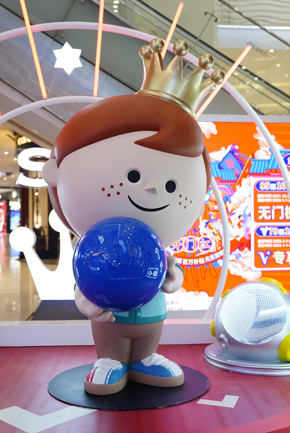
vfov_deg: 44.5
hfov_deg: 30.6
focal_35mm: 44
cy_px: 216
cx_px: 145
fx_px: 531
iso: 500
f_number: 2.8
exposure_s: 1/125
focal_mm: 44
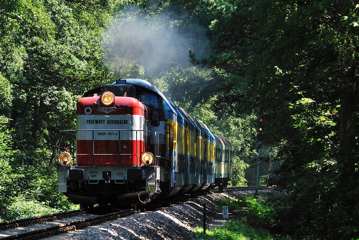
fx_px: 1647
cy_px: 120
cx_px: 180
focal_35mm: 165
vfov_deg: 8.3
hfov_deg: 12.4
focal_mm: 110
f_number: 6.3
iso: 200
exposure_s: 1/400
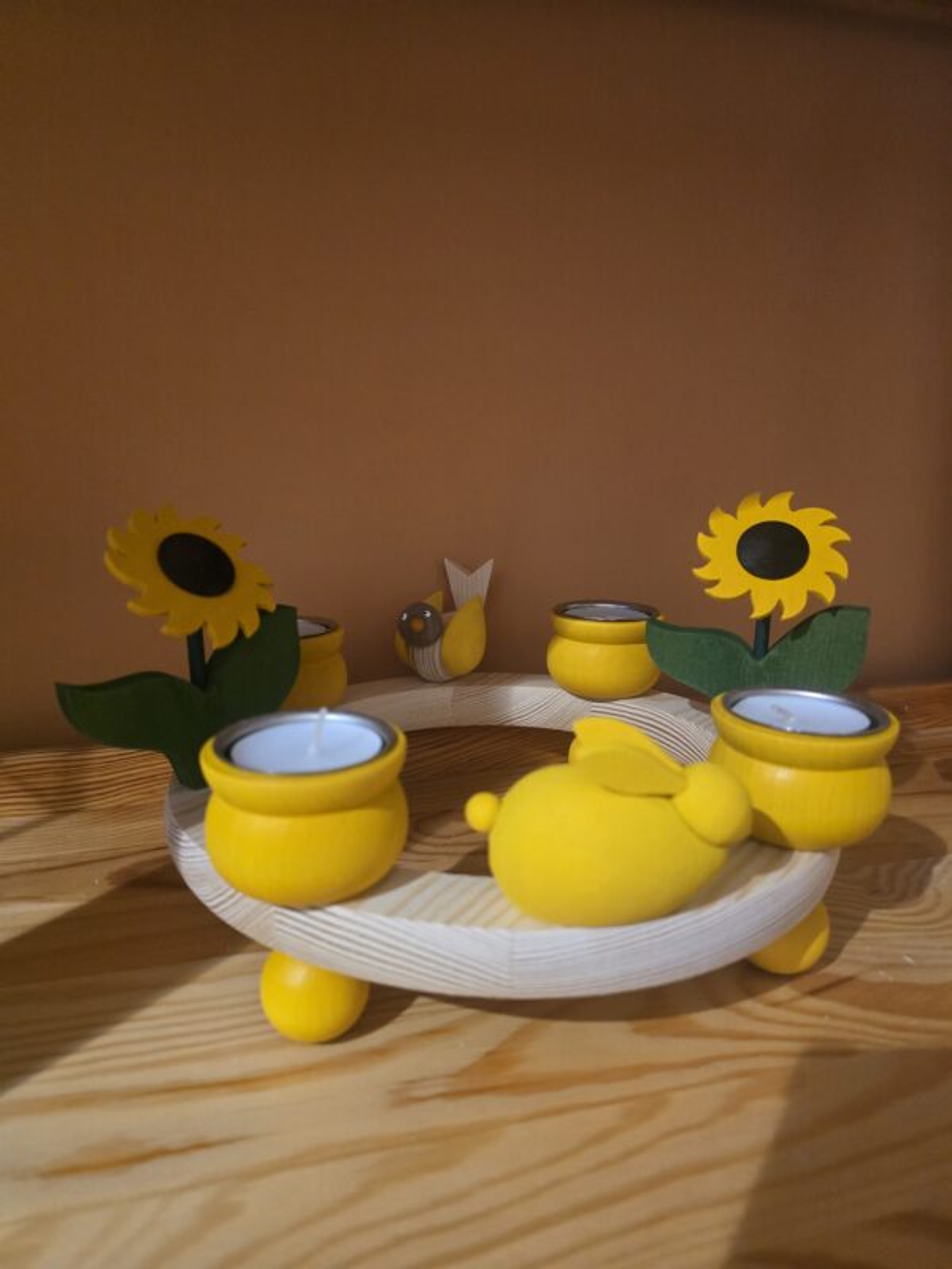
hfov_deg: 58.9
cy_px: 634
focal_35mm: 23
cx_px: 476
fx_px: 843
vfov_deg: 73.9
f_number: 1.7
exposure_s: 1/60
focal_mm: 6.3
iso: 1000
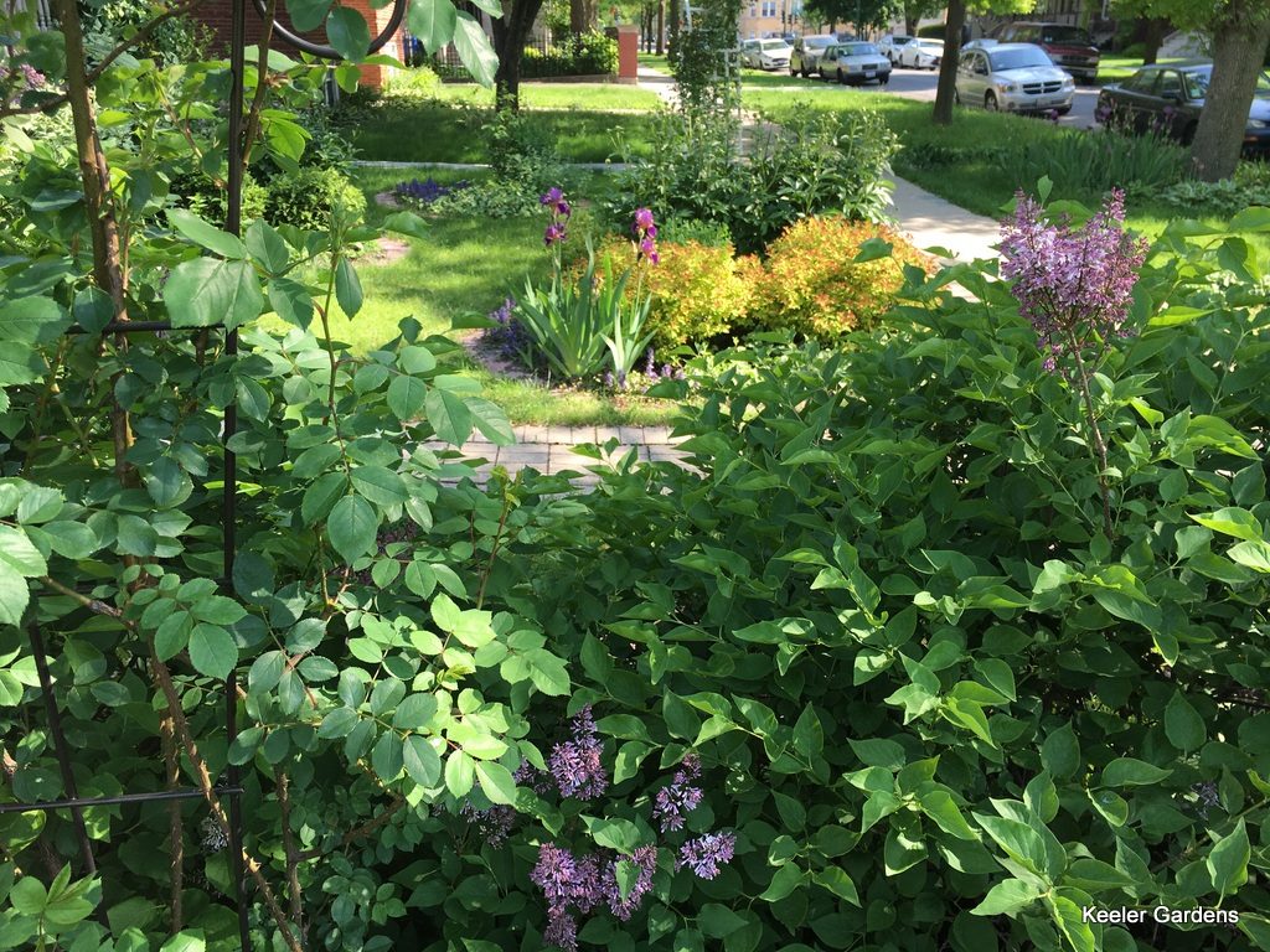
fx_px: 1064
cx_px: 635
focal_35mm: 29
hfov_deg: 61.7
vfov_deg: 48.2
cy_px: 476
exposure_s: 1/254
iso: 25
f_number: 2.2
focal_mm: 4.15
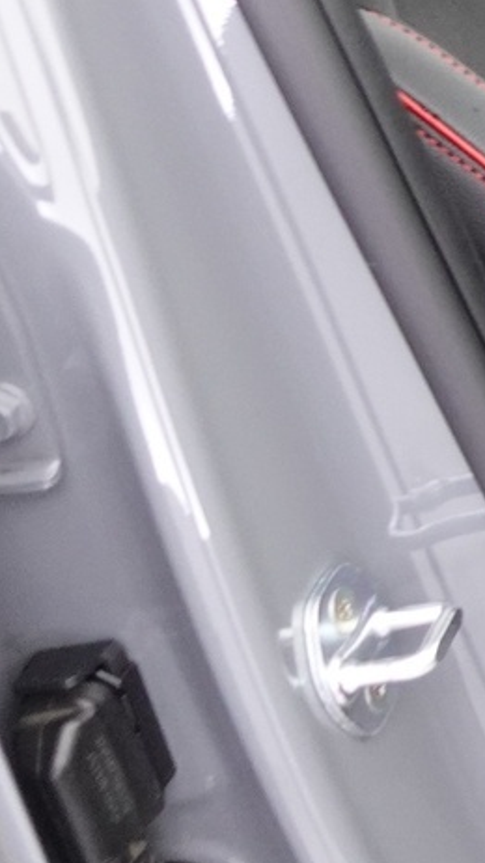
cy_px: 183
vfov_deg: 23.9
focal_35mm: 88
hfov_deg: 10.3
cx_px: 1420
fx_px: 2014
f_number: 1.8
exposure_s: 1/13
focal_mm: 9.4
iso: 800
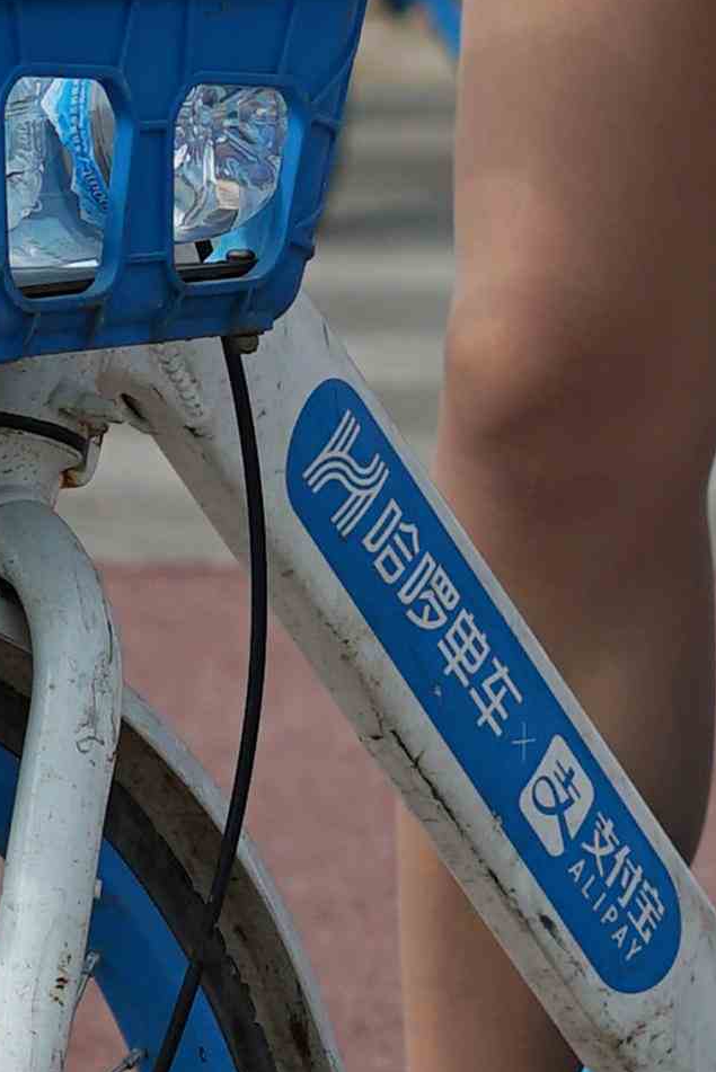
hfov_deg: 6.2
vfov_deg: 9.2
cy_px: 345
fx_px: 6645
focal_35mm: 223
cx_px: 501
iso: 100
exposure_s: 1/2500
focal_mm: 50
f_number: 4
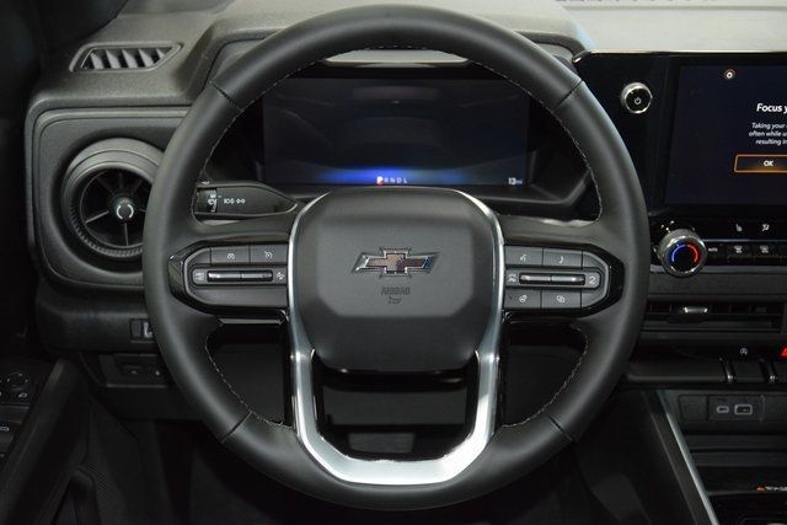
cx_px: 394
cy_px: 262
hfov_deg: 38.9
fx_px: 1115
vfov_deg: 26.5
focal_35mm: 51
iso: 2800
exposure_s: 1/50
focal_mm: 34
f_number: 4
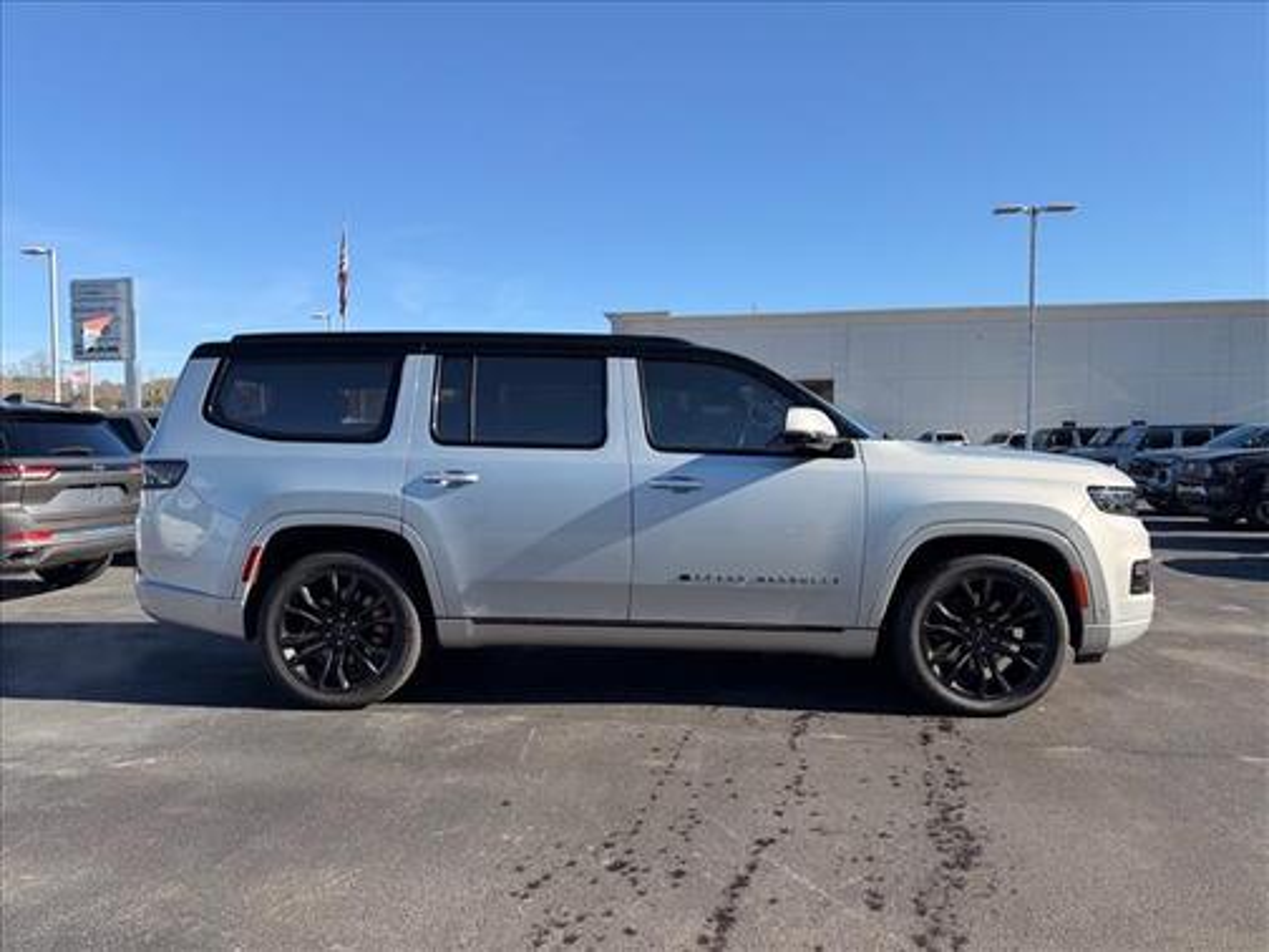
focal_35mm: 24
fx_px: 880
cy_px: 476
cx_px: 634
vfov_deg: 56.8
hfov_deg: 71.6
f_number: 1.78
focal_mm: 6.76
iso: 80
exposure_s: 1/2611
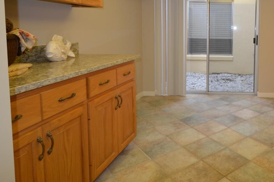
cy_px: 34
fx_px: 213
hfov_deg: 57.2
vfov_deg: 43.8
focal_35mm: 28
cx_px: 243
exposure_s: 1/80
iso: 400
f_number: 3.5
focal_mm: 10
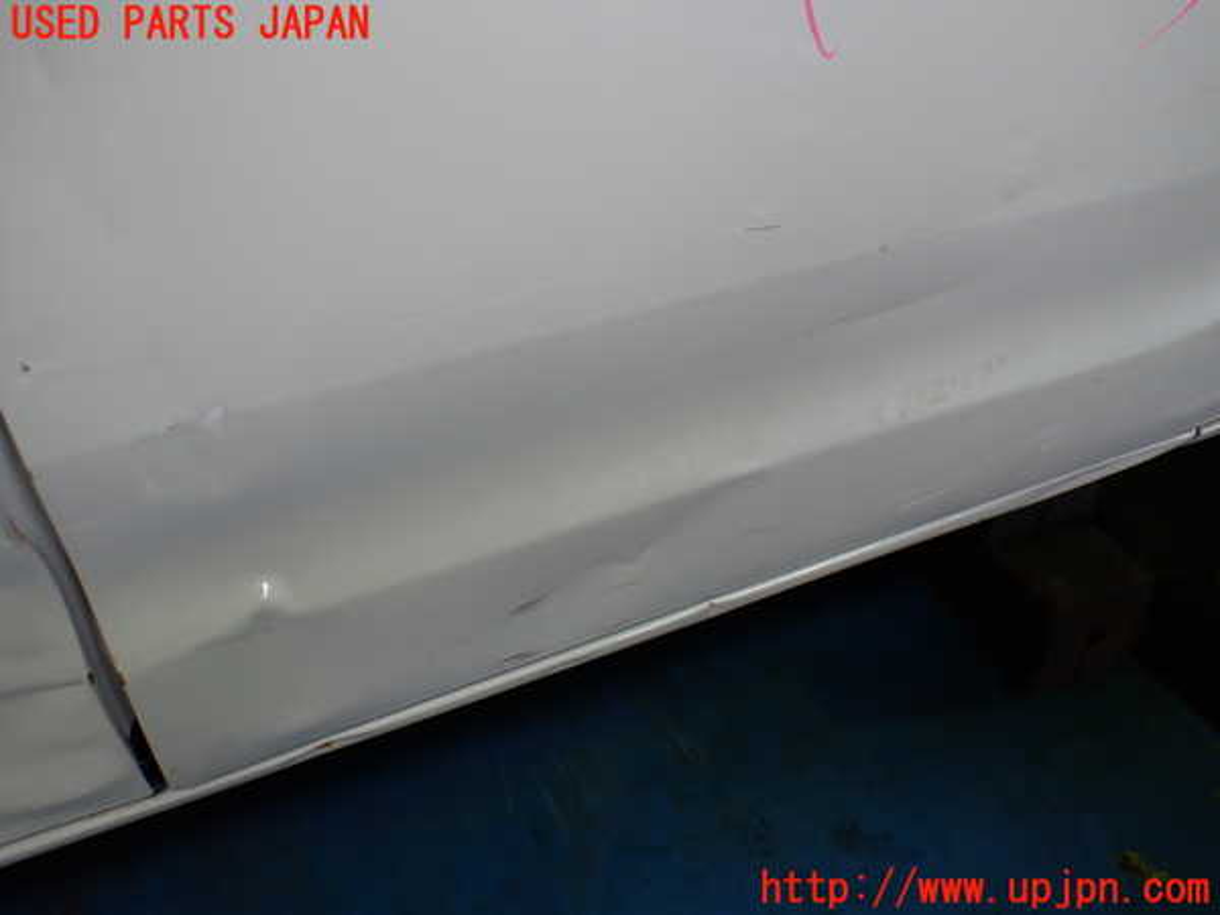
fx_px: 1057
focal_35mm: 30
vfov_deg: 46.8
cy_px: 458
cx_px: 610
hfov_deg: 60.0
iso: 200
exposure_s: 1/125
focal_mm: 5.4
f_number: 2.3
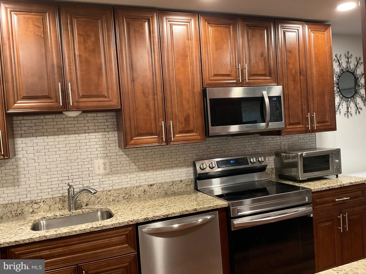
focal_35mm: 29
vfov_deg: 48.2
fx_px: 307
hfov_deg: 61.7
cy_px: 137
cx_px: 183
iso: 250
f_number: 1.8
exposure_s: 1/40
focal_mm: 3
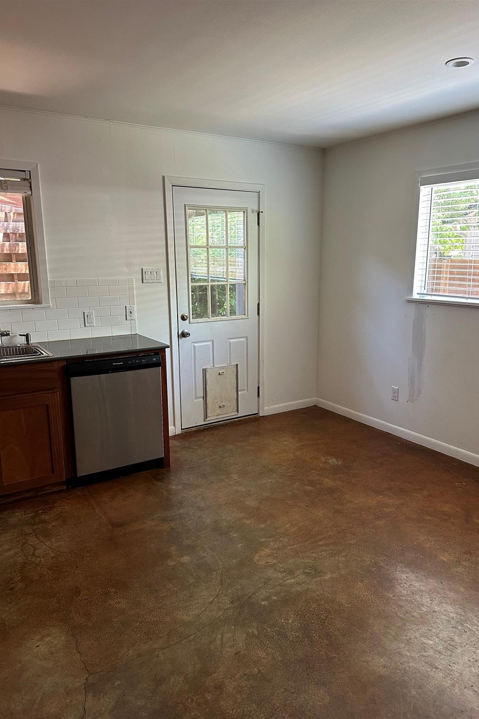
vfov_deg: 71.5
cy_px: 360
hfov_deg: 51.3
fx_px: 499
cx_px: 249
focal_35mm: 25
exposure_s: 1/62
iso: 250
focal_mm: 6.86
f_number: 1.78
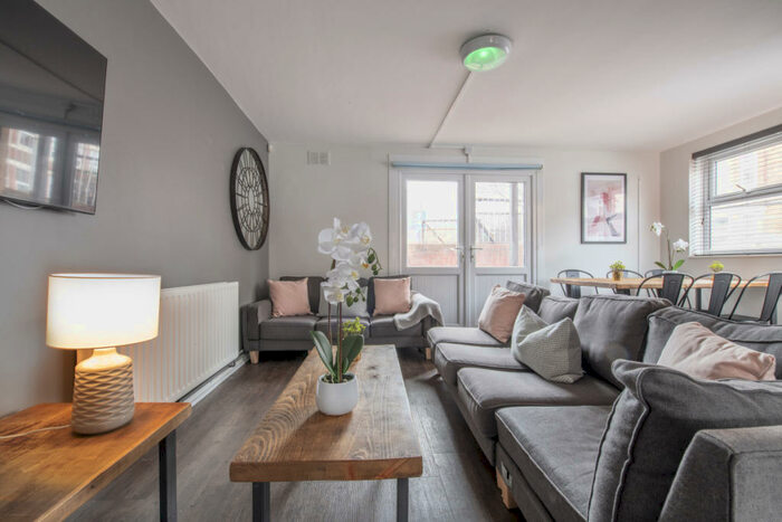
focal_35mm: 15
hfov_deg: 100.4
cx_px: 391
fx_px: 326
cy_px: 261
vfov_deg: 77.4
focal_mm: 15
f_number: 11
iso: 200
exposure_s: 2
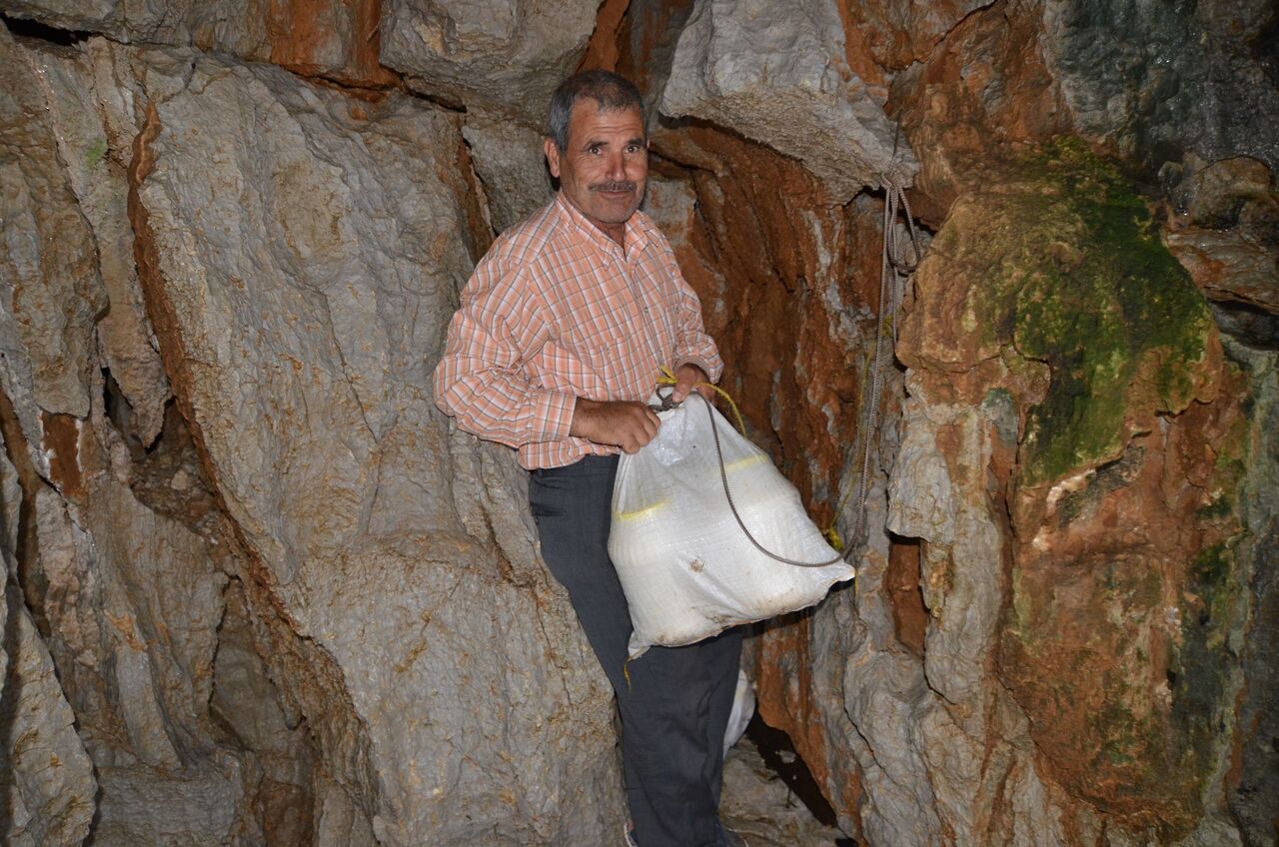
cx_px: 640
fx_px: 957
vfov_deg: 47.7
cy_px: 424
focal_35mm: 27
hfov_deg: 67.5
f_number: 3.5
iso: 800
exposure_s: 1/60
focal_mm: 18
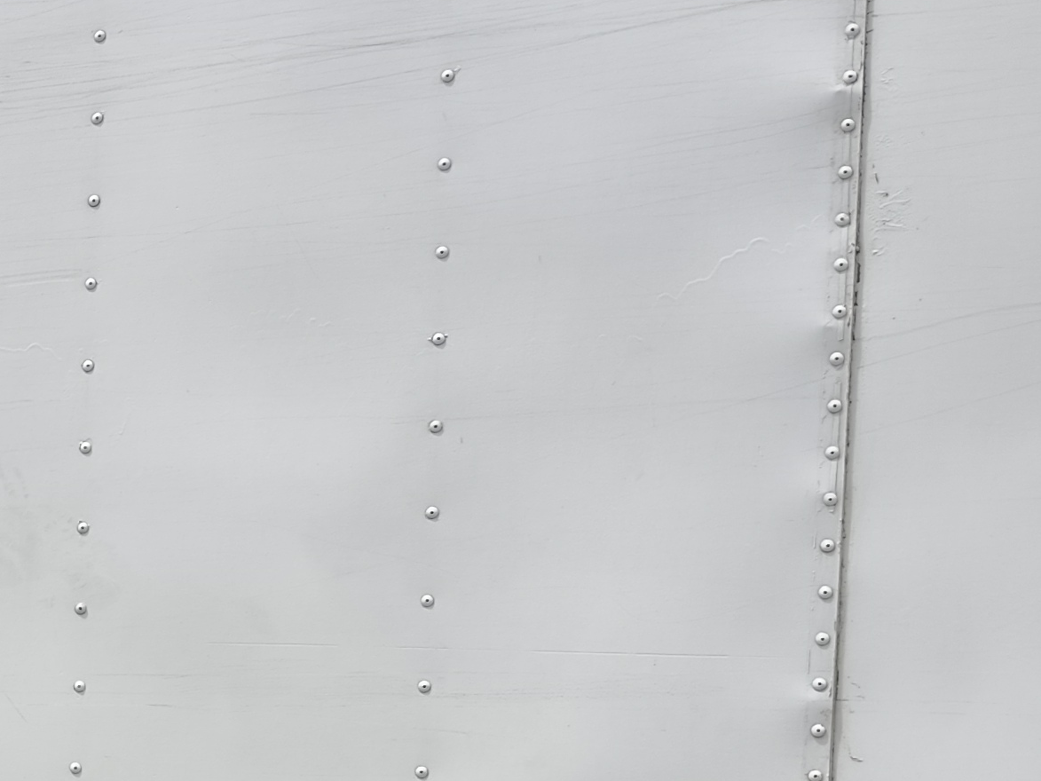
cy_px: 919
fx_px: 2406
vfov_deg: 17.6
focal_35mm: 80
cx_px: -652
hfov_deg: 20.0
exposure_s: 1/2000
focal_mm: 6.19
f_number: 1.65
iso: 125
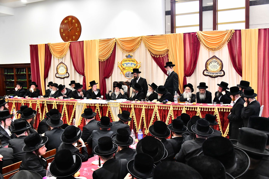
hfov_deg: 50.7
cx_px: 134
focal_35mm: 38
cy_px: 90
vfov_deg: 35.0
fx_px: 284
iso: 4000
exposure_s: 1/125
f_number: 5.6
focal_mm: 38
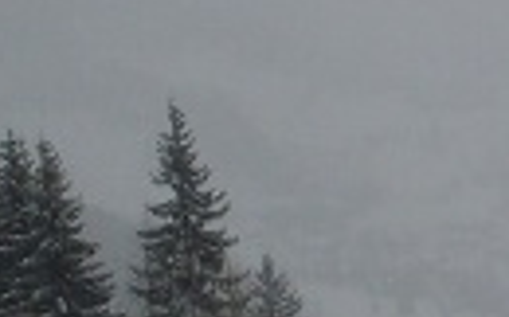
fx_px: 2758
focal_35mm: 199
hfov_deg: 10.3
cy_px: 219
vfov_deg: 6.6
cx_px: 701
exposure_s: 1/180
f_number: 8.4
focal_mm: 6.3
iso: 80
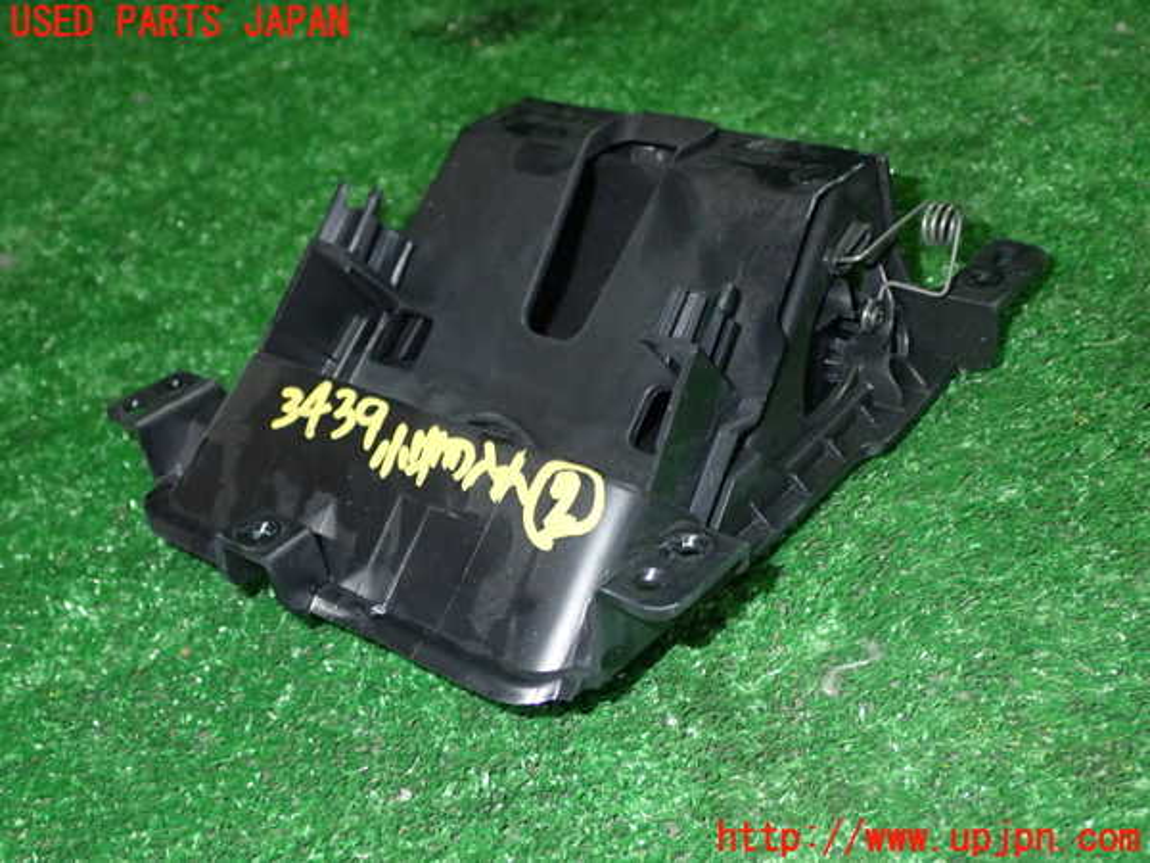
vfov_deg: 35.1
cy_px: 432
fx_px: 1362
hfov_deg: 45.8
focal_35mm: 41
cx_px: 575
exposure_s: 1/40
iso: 800
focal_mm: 7.31
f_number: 8
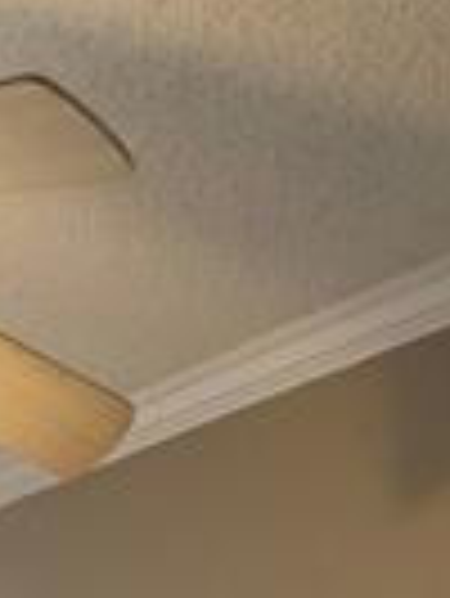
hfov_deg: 17.6
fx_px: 1298
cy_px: 1502
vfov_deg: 14.3
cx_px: -230
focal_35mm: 75
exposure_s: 1/60
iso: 80
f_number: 2.2
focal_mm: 1.7
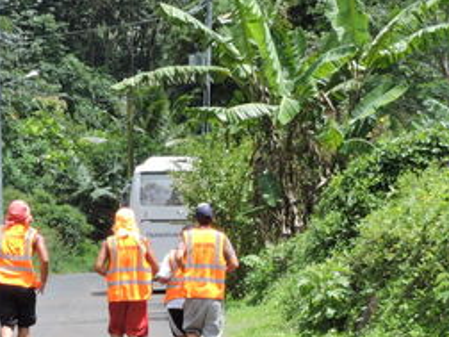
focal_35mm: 292
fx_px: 3787
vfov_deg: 5.1
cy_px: 371
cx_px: 127
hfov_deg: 6.8
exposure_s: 1/200
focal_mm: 20.6
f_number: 6.3
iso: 100
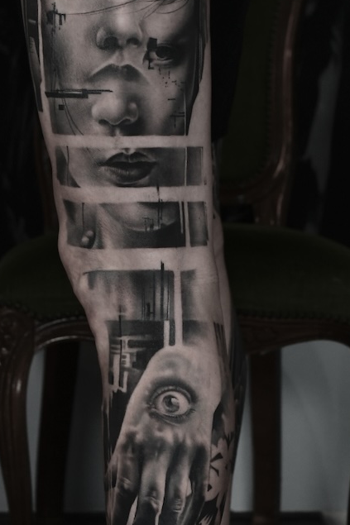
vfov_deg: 23.4
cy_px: 236
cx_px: 122
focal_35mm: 87
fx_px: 1267
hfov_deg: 15.7
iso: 500
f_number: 4
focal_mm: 35
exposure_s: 1/60
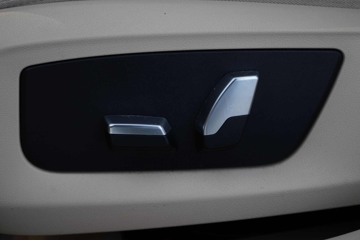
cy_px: 111
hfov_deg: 28.8
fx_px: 700
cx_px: 183
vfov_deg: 19.5
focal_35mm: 70
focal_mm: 62
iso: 800
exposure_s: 1/10
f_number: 5.6
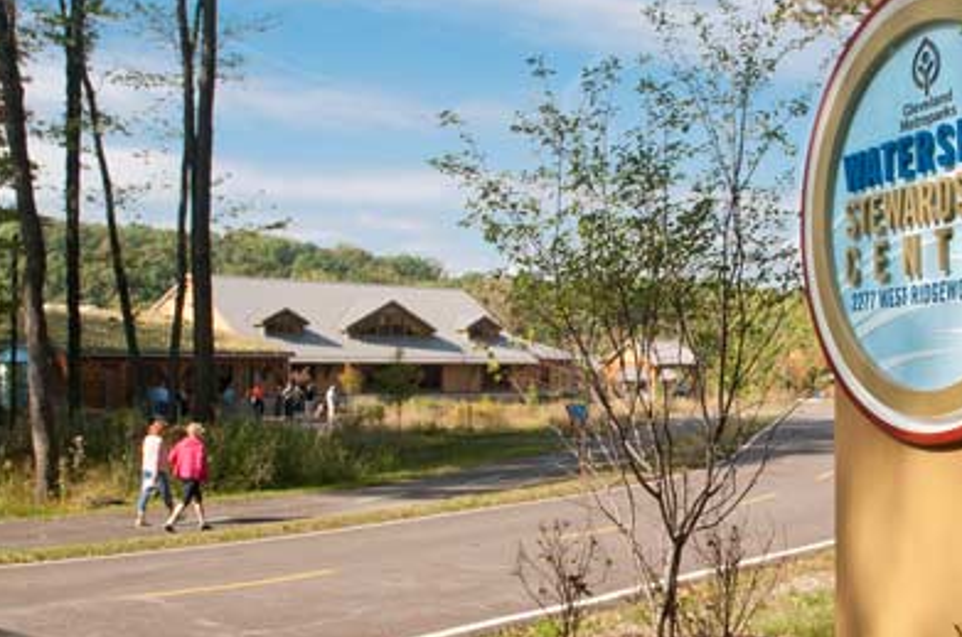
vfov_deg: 27.4
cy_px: 368
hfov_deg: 40.2
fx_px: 1307
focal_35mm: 49
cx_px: 583
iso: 200
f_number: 10
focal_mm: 22
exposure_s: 1/250
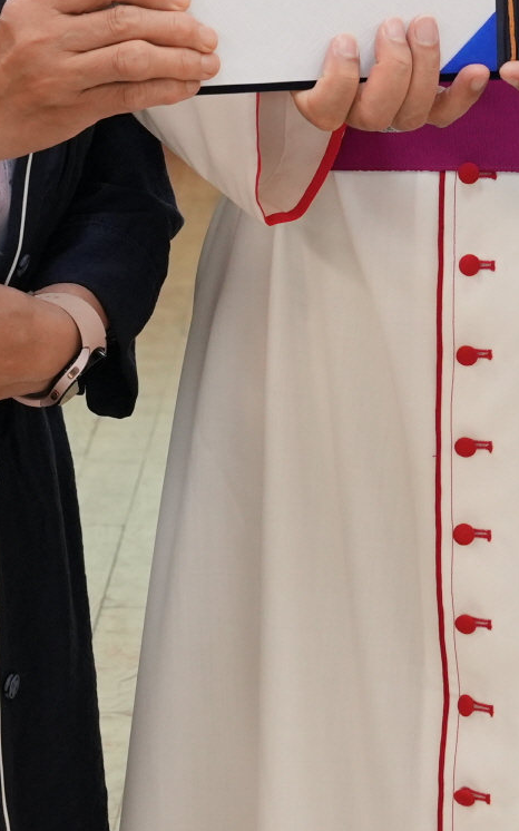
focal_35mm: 205
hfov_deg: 6.4
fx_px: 4641
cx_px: 508
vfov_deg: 10.0
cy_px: -264
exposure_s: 1/50
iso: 1250
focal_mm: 50
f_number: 7.1
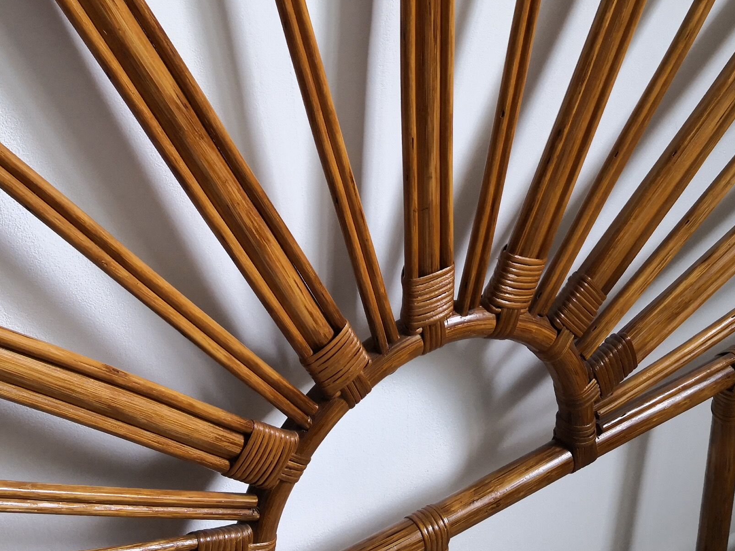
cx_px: 308
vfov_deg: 25.6
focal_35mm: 55
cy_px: 43
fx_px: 1168
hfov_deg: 34.9
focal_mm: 3.95
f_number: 1.6
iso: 125
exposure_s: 1/60
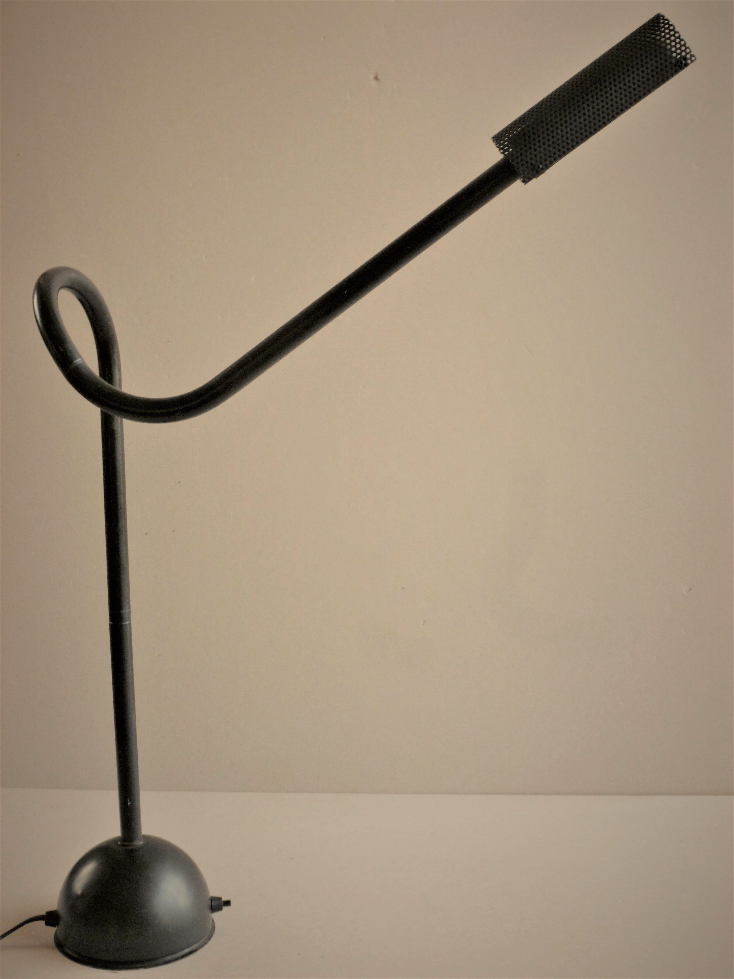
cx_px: 367
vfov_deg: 36.8
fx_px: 1470
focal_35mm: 52
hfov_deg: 28.0
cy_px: 490
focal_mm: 9.2
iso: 100
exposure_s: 1/40
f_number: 4.1
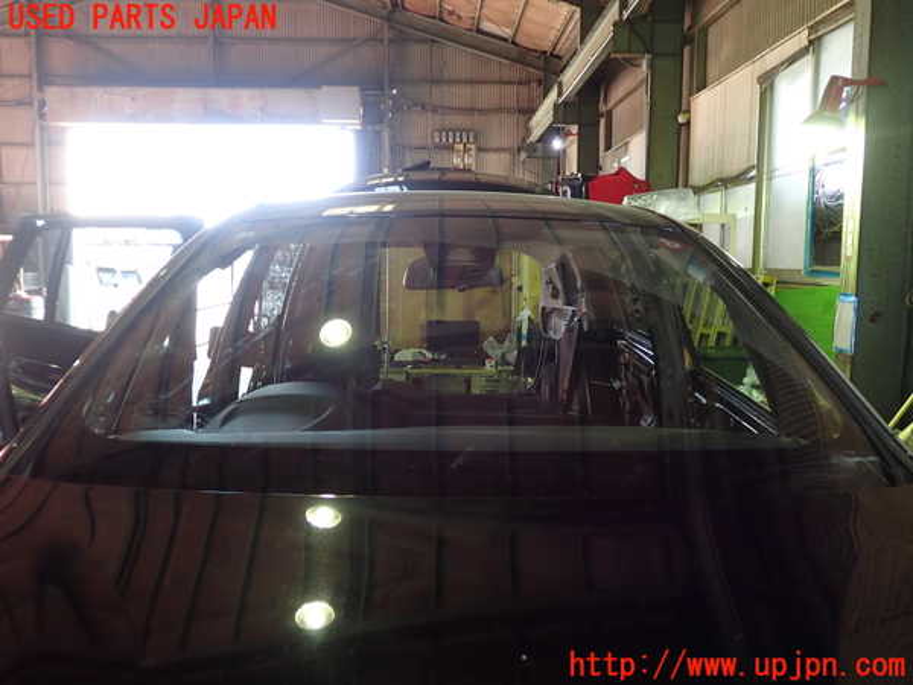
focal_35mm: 30
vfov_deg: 46.8
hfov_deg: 60.0
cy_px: 342
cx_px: 456
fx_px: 791
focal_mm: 5.4
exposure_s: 1/30
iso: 200
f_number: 2.3
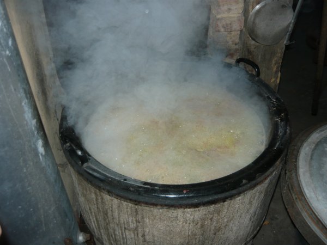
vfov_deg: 42.9
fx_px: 312
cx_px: 164
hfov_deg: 55.4
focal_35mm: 33
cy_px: 122
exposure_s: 1/30
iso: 100
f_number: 2.8
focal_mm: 5.5
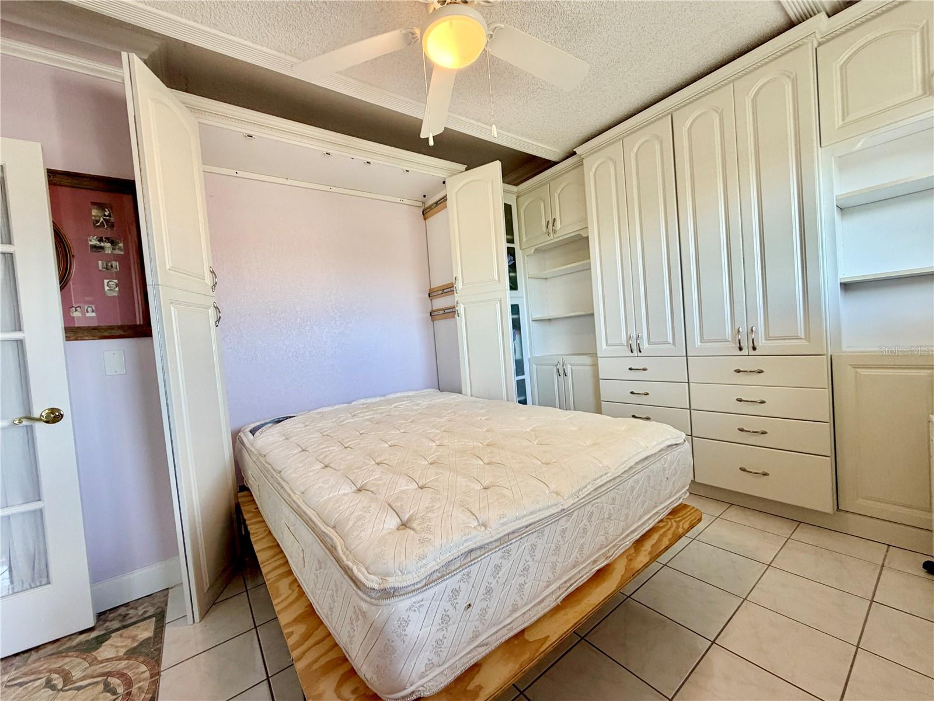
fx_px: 378
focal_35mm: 14
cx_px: 467
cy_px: 350
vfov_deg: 85.7
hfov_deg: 102.1
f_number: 2.2
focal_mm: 2.22
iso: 250
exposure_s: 1/120
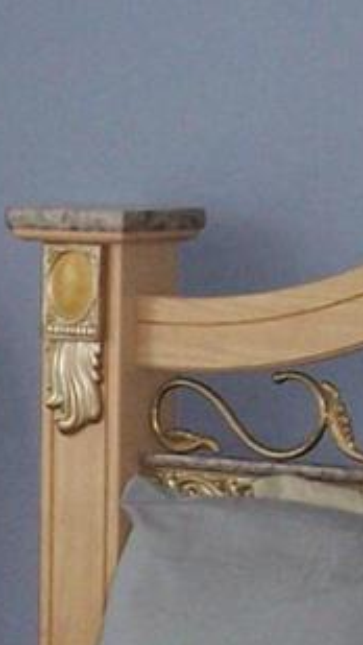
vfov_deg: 10.4
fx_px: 3522
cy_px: 566
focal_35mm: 206
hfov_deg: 5.9
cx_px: -60
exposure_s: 1/60
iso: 160
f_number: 2.8
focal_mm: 6.3
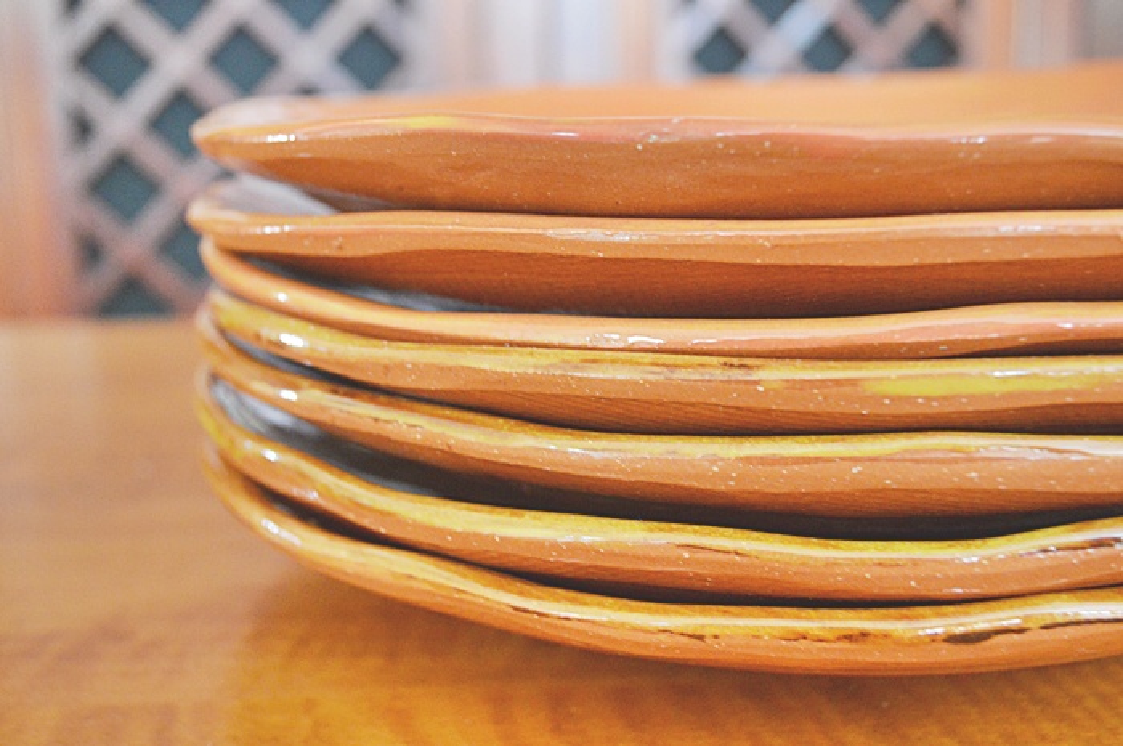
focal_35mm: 44
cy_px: 373
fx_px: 1355
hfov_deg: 45.0
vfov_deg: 30.8
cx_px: 562
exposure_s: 1/10
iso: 3200
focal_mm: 29
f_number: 4.5
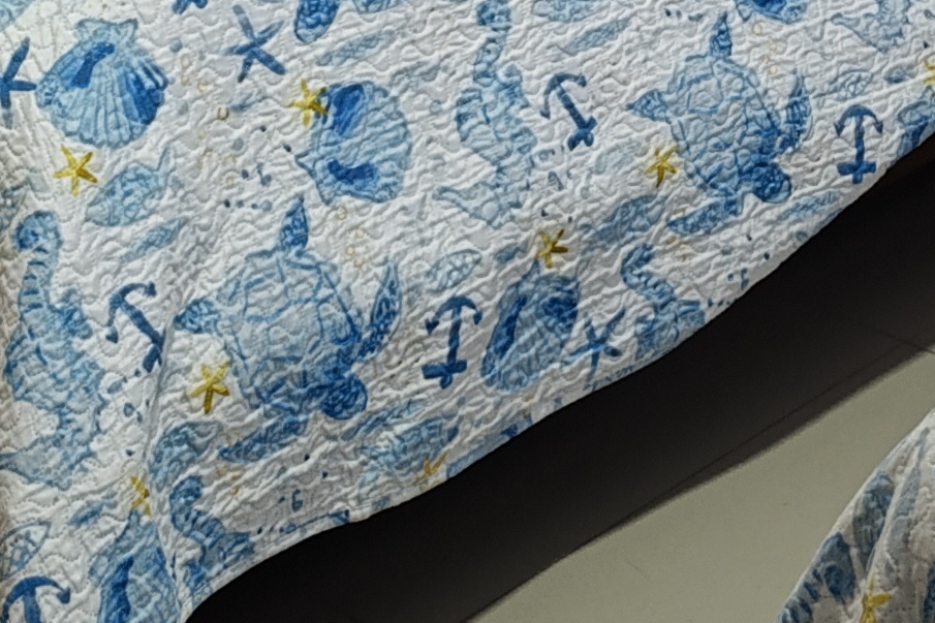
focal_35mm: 108
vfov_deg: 10.9
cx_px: 1112
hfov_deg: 18.0
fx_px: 2804
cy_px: -815
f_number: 1.6
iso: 1250
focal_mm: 6.14
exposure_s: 1/100
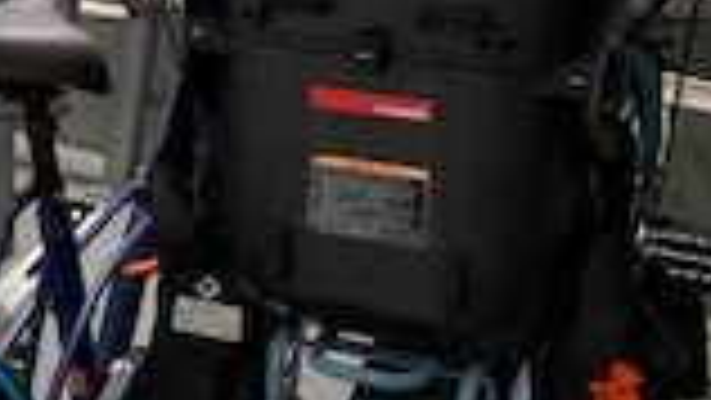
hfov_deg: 15.1
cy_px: -54
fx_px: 2169
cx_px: -706
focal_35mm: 115
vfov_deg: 10.4
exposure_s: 1/121
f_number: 1.8
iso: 125
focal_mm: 4.25
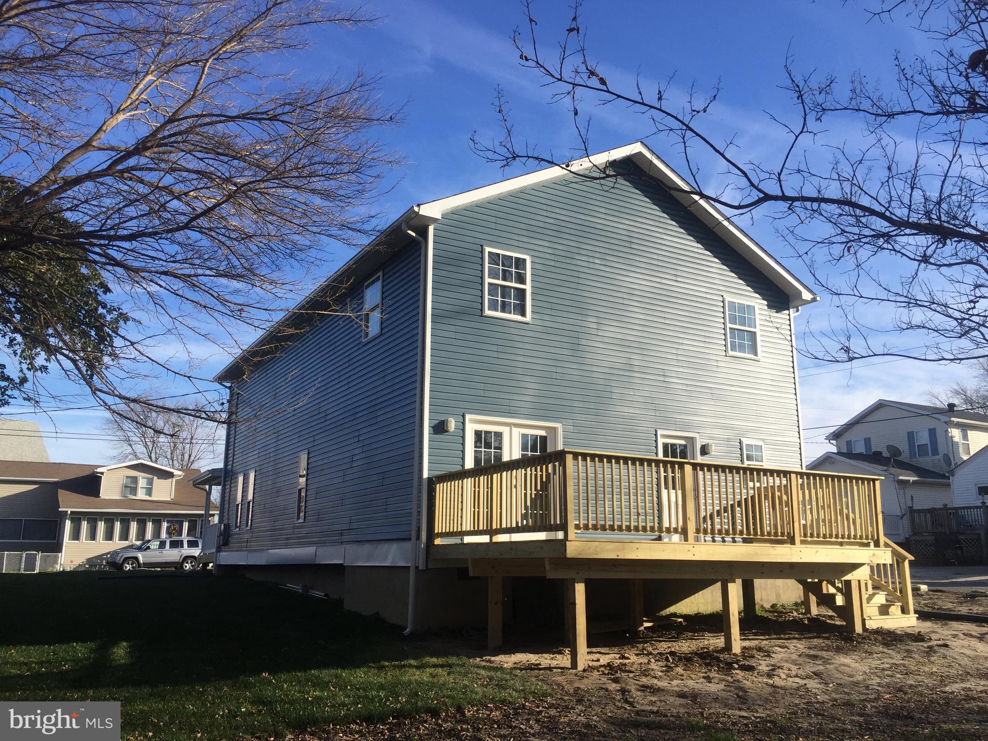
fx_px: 828
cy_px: 370
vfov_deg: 48.2
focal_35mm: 29
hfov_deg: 61.7
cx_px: 494
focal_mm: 4.15
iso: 32
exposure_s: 1/1522
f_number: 2.2
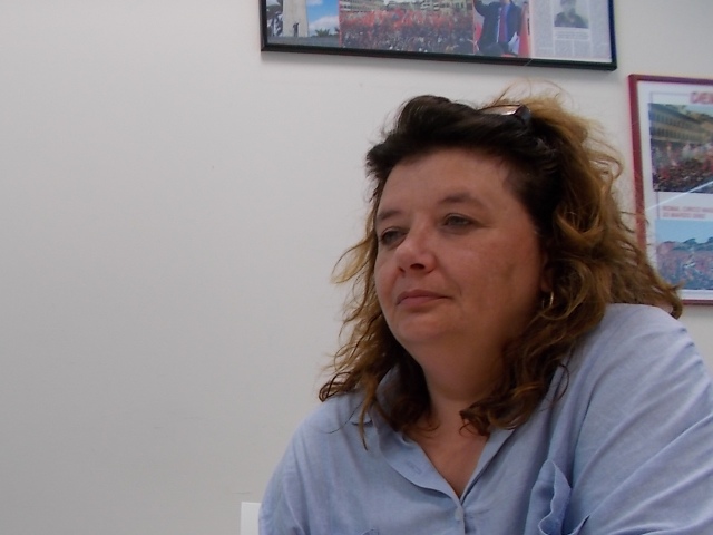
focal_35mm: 26
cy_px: 268
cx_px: 356
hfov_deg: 67.3
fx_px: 536
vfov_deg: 53.1
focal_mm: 4.6
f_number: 3.2
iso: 80
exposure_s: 1/25
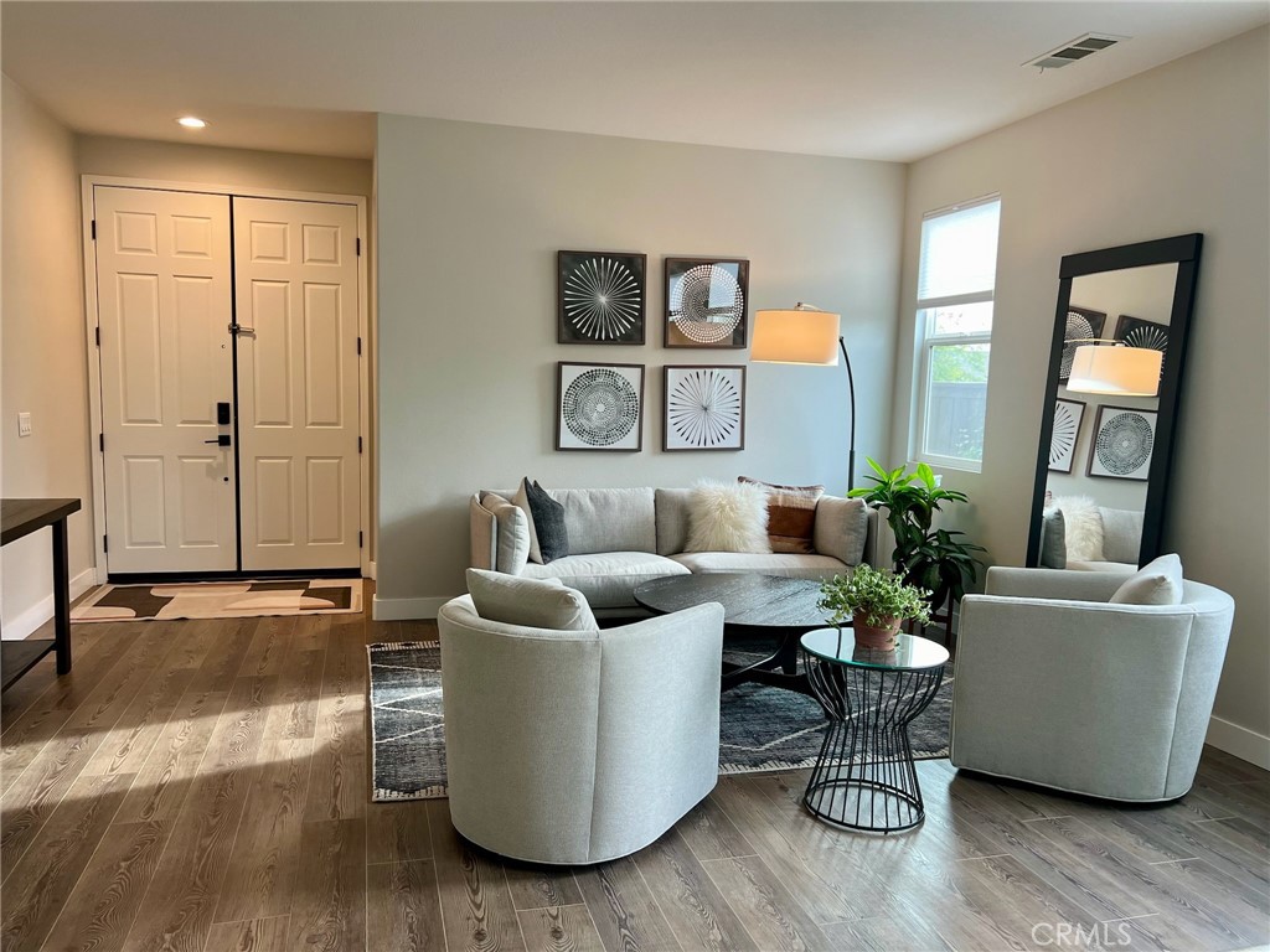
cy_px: 476
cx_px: 635
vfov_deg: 53.1
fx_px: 954
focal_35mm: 26
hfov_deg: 67.3
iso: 100
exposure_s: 1/120
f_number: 1.5
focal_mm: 5.7
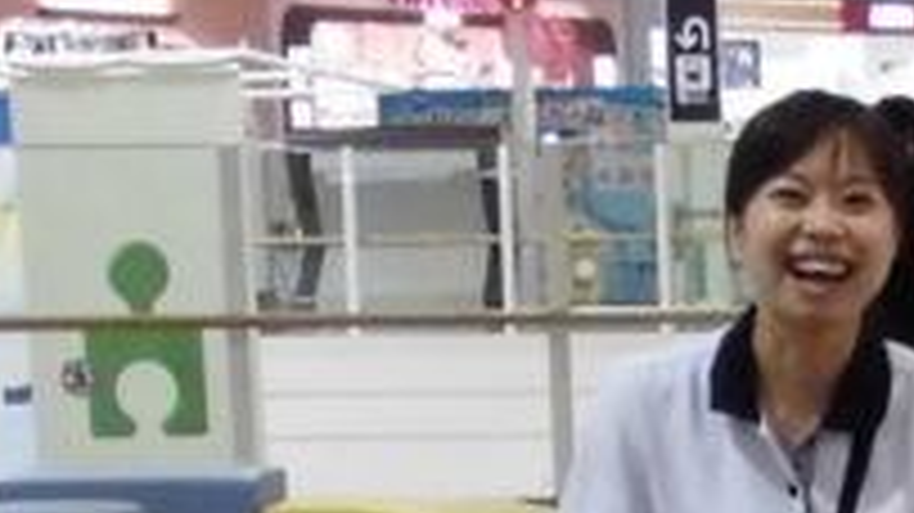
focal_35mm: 176
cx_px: 1247
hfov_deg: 11.8
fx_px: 4264
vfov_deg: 6.7
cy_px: 932
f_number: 3.7
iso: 800
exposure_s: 1/60
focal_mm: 7.28
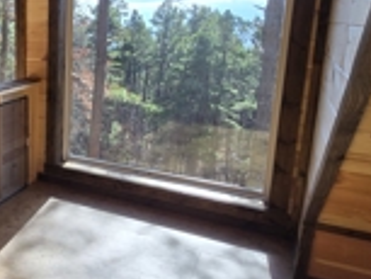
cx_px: -53
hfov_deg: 41.0
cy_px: 104
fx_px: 365
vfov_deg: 41.5
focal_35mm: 34
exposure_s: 1/439
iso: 50
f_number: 2.2
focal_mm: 2.2
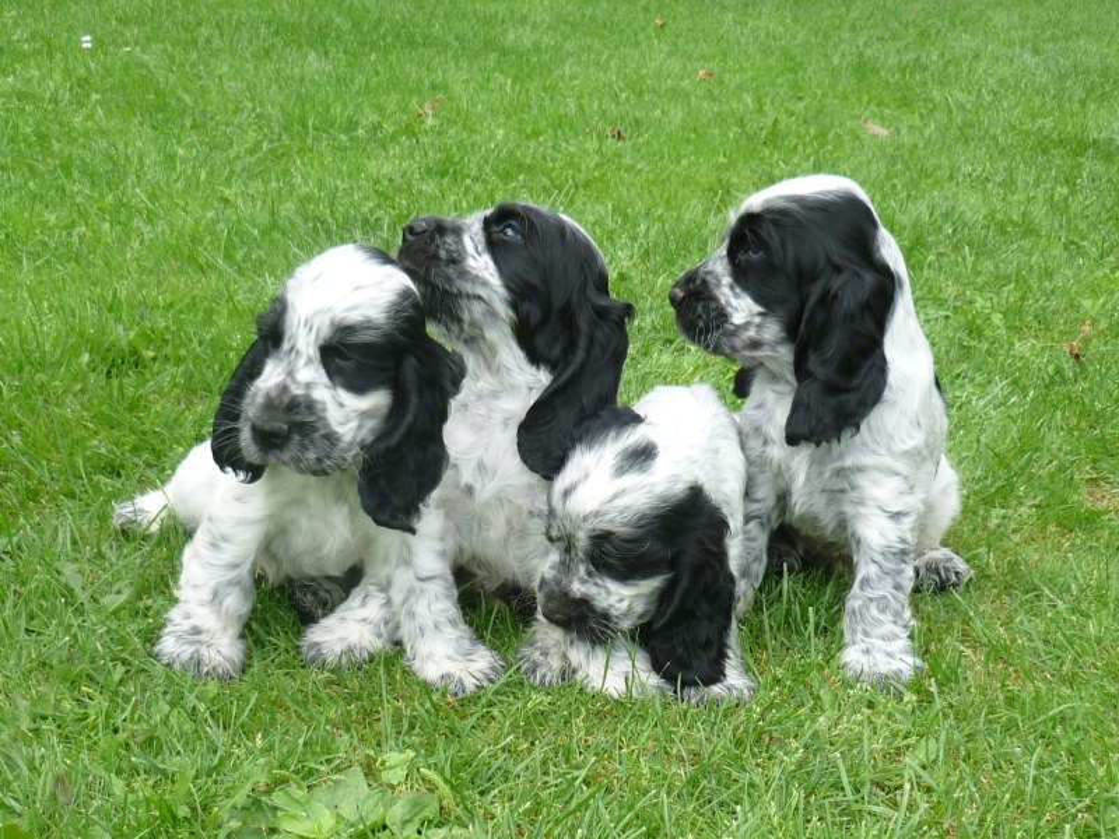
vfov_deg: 45.4
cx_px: 560
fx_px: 1002
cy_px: 420
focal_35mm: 31
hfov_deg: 58.4
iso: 80
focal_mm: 5.5
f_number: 2.8
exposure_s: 1/400
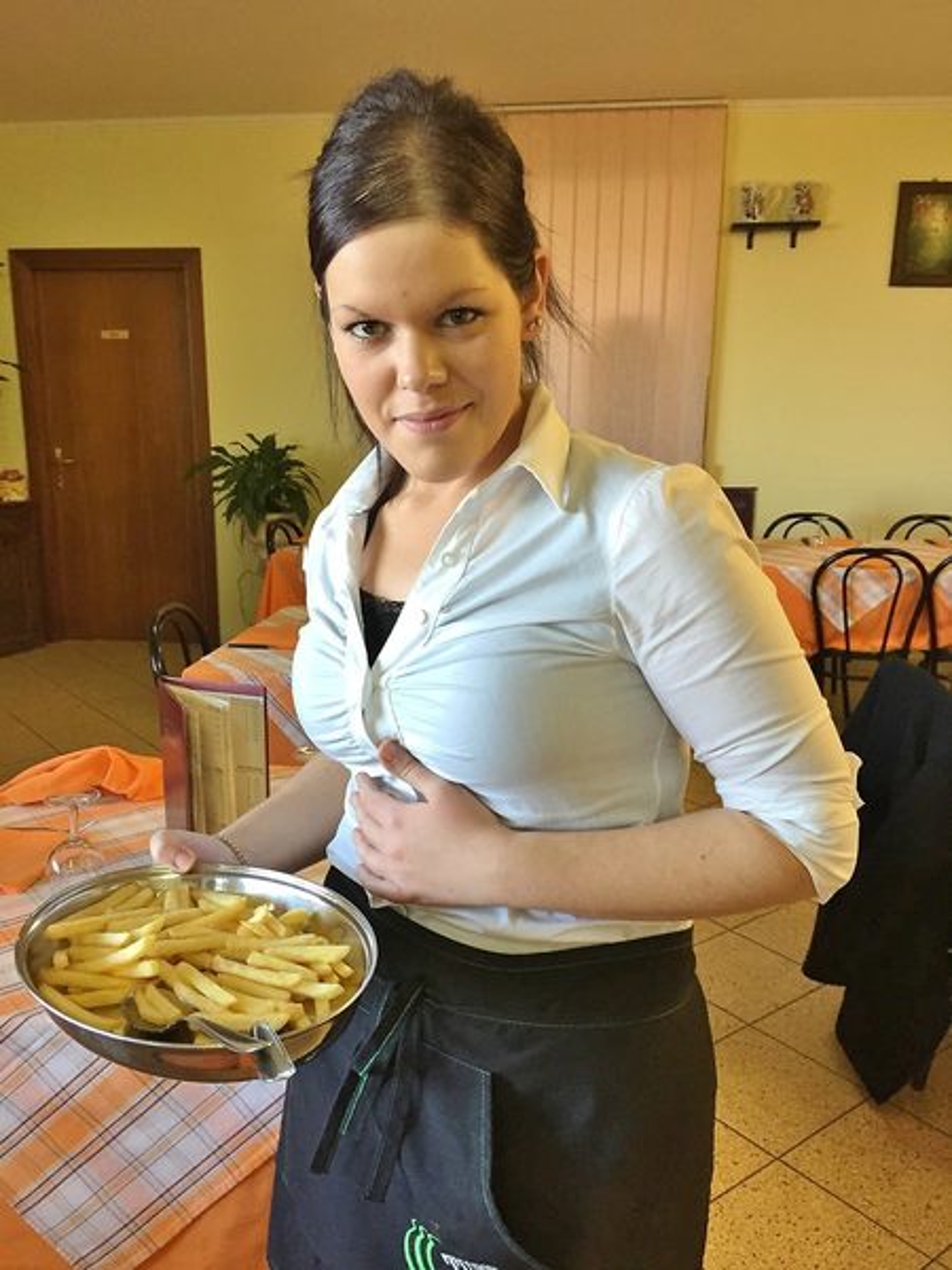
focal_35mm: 29
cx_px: 476
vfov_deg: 61.7
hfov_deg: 48.2
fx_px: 1063
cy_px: 635
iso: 64
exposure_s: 1/33
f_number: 2.2
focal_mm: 4.15
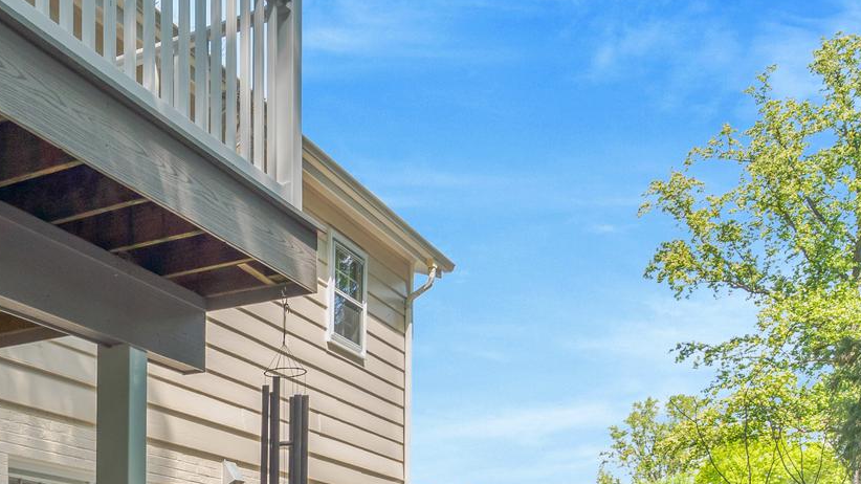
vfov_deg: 22.6
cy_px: 637
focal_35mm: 47
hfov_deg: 39.1
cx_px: 18
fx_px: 1073
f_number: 8
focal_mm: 18
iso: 1250
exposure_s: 1/320
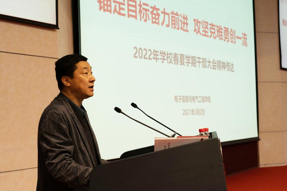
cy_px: 96
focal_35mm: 52
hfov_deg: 38.2
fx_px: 414
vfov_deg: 26.0
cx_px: 144
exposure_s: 1/160
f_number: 5.6
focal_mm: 52
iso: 800
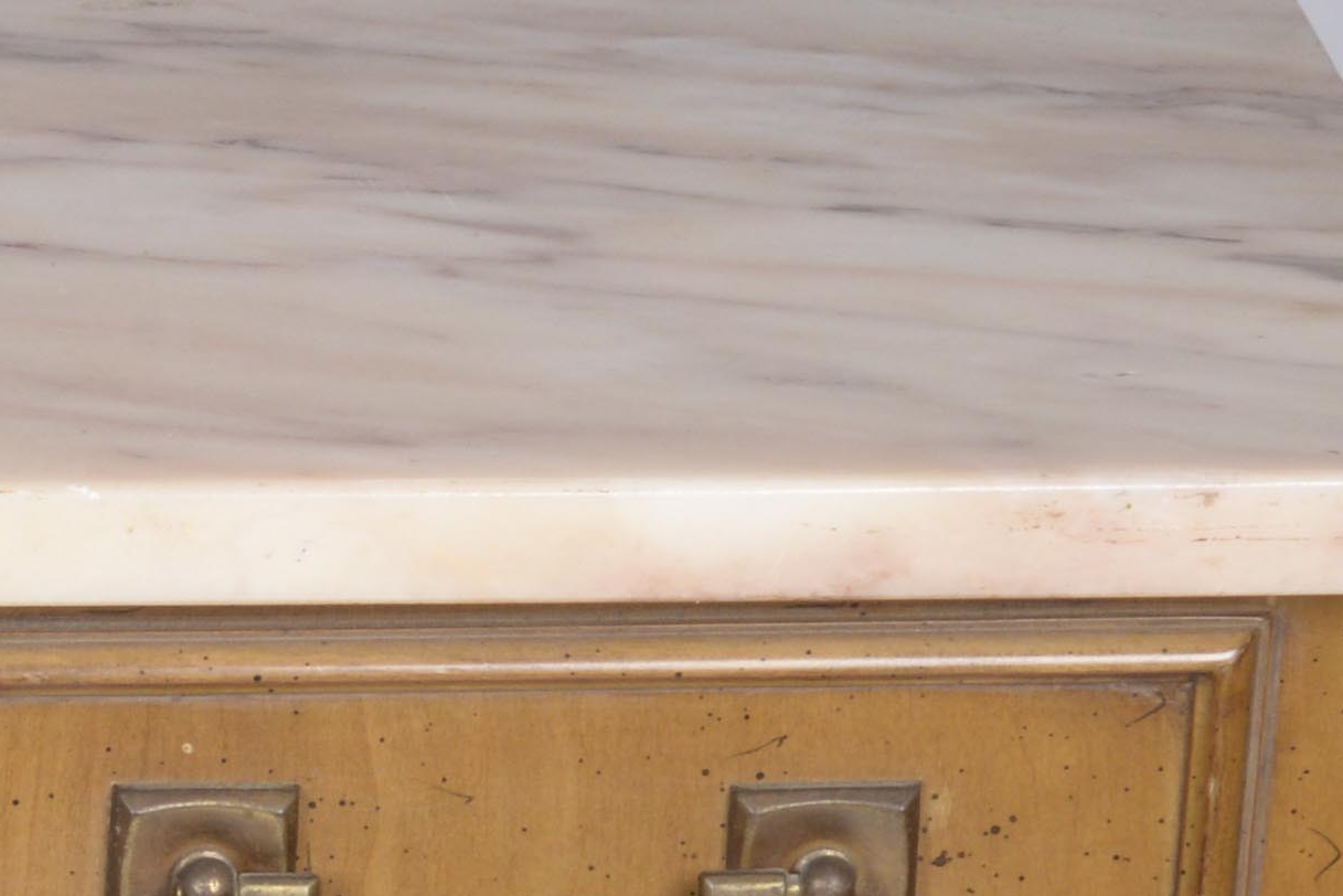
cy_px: 2189
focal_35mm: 393
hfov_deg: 5.1
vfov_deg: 3.5
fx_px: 14664
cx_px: -2088
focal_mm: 65
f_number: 16
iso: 320
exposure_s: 1/125
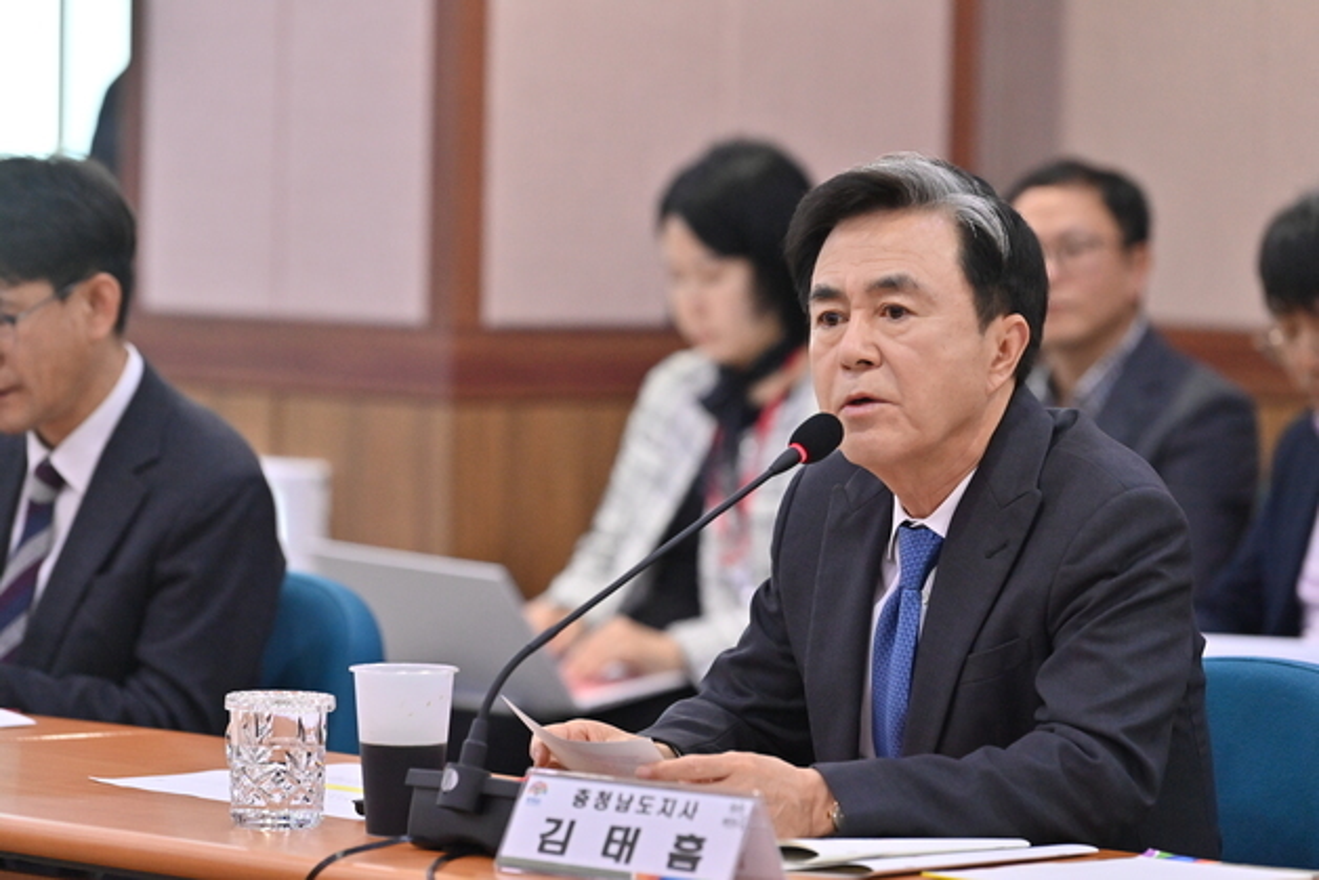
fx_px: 6779
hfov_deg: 11.1
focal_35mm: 185
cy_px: 440
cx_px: 660
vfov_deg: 7.4
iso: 3200
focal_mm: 185
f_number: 4
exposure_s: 1/200
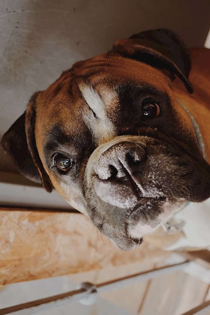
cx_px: 105
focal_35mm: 57
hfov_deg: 23.8
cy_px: 158
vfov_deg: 35.1
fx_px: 499
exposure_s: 1/80
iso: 400
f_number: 4.8
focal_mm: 38
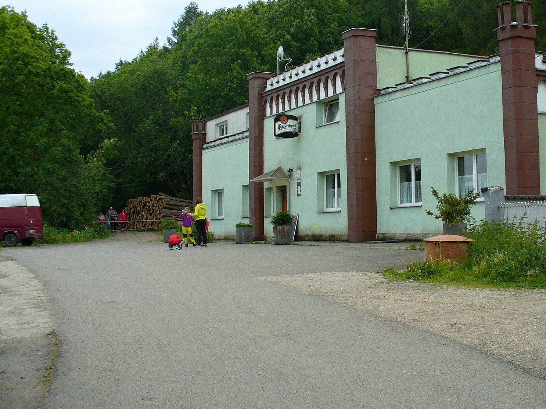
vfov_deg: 28.4
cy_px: 138
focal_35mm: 51
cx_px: 355
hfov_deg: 37.2
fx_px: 804
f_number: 5.6
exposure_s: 1/160
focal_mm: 6.1
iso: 80
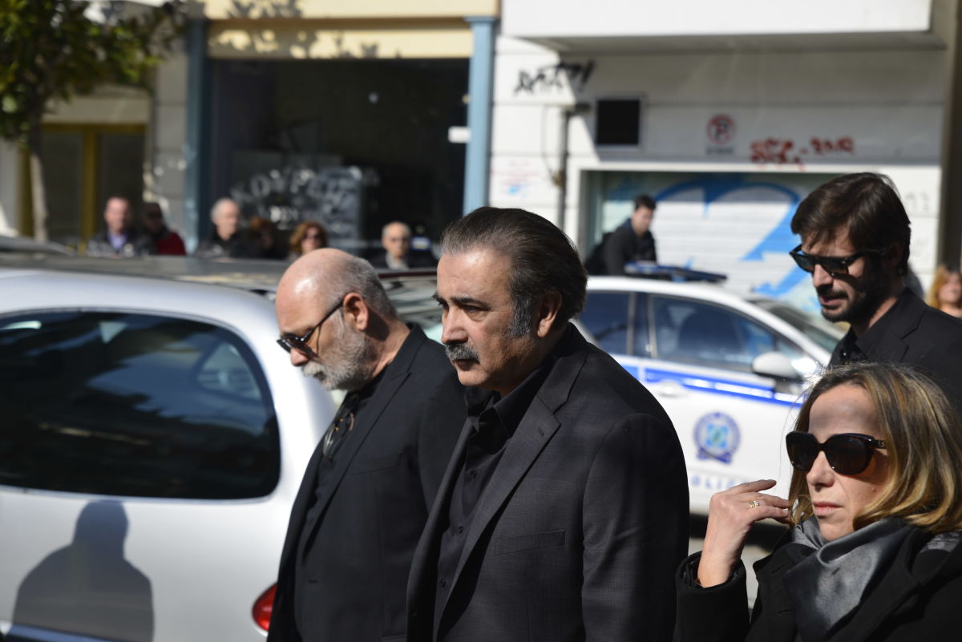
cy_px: 321
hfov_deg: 28.8
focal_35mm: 70
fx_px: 1871
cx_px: 481
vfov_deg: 19.5
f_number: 5
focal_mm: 70
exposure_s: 1/3200
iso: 400
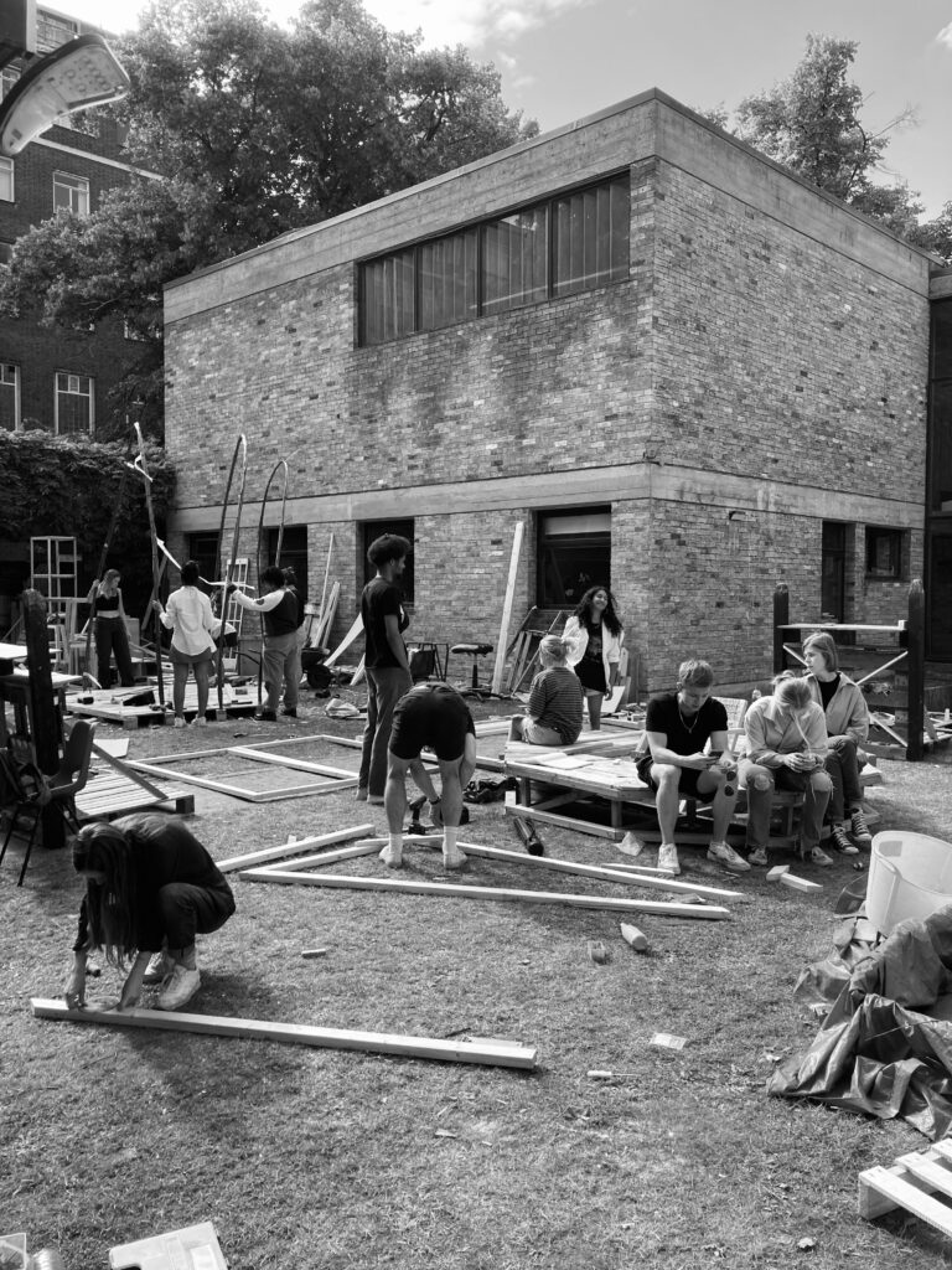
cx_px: 476
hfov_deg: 49.7
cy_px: 635
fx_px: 1027
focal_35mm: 28
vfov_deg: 63.4
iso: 20
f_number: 1.8
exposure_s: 1/365
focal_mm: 3.99
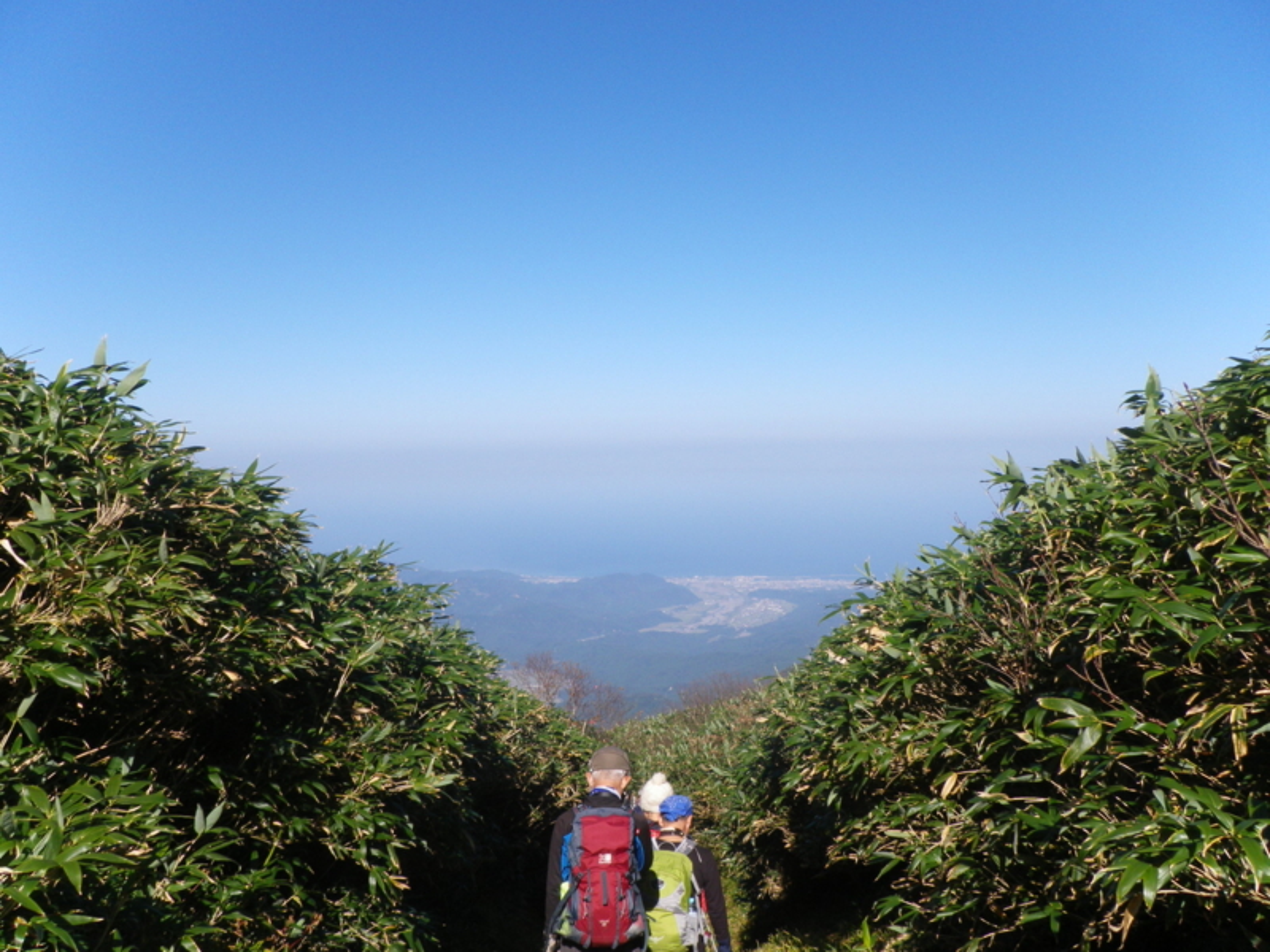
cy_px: 476
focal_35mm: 35
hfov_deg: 52.6
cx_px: 635
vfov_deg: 40.7
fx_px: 1284
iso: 64
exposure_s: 1/250
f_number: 6.3
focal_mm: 6.2
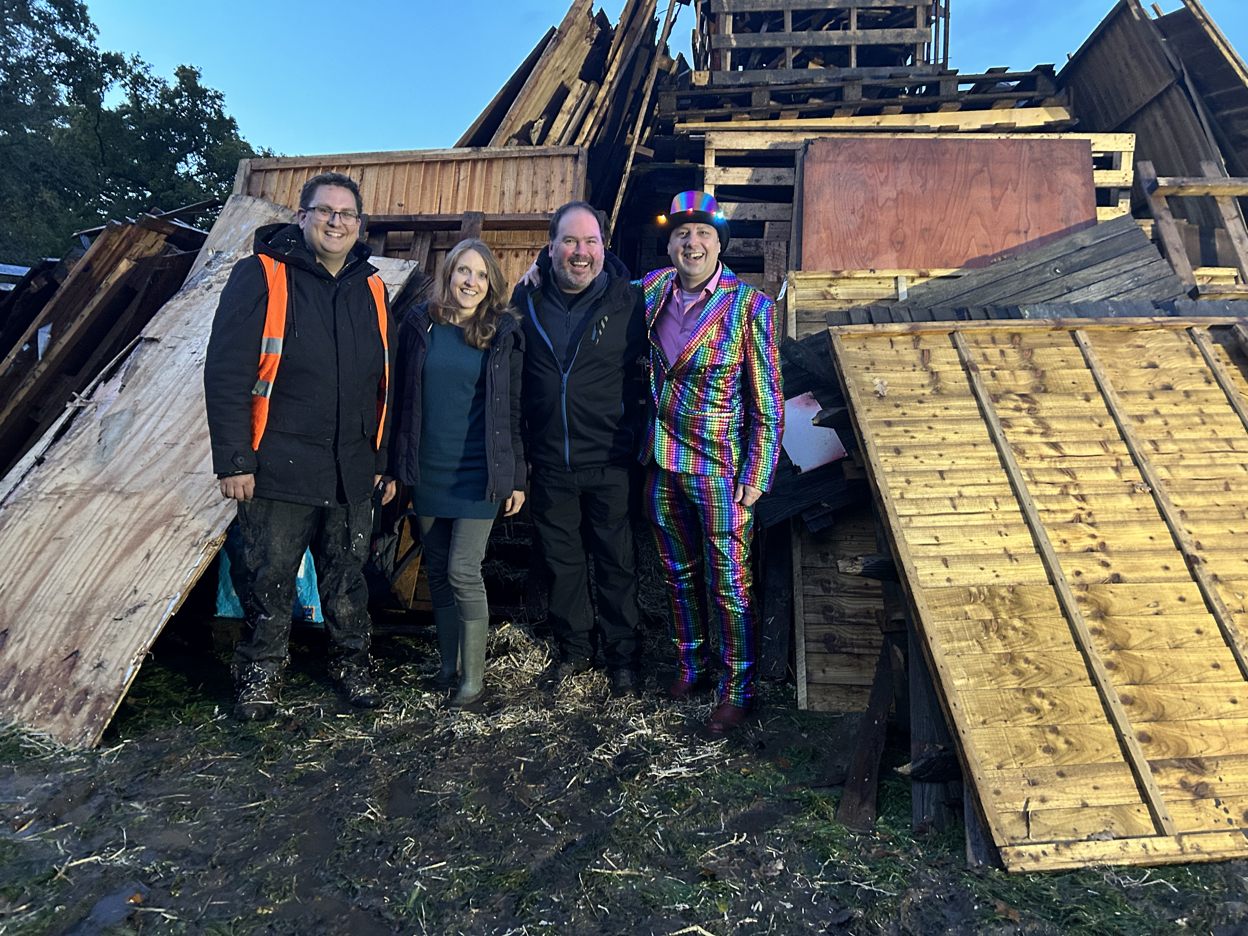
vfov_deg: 53.1
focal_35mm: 26
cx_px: 624
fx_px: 937
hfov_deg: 67.3
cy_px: 468
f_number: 1.5
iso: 640
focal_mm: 5.7
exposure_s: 1/26
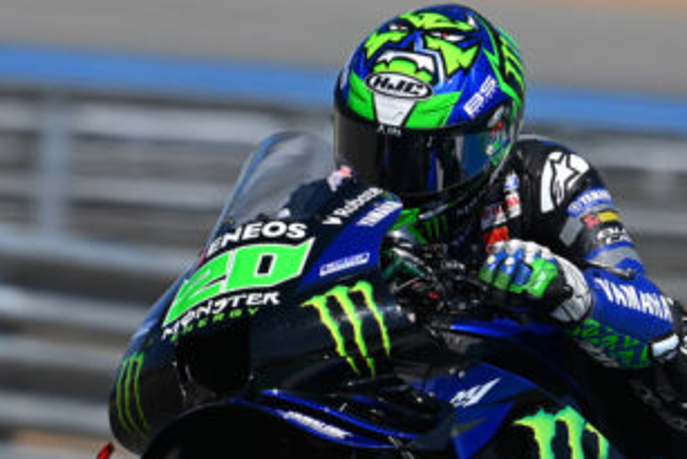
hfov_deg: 1.4
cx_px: 553
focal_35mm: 1464
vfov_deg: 0.9
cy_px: 478
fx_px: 27950
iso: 100
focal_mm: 400
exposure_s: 1/1000
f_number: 6.3
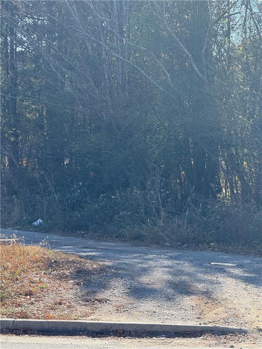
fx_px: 1211
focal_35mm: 120
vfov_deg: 16.4
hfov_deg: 12.3
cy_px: 174
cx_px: 131
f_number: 2.8
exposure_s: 1/687
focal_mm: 15.66
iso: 64
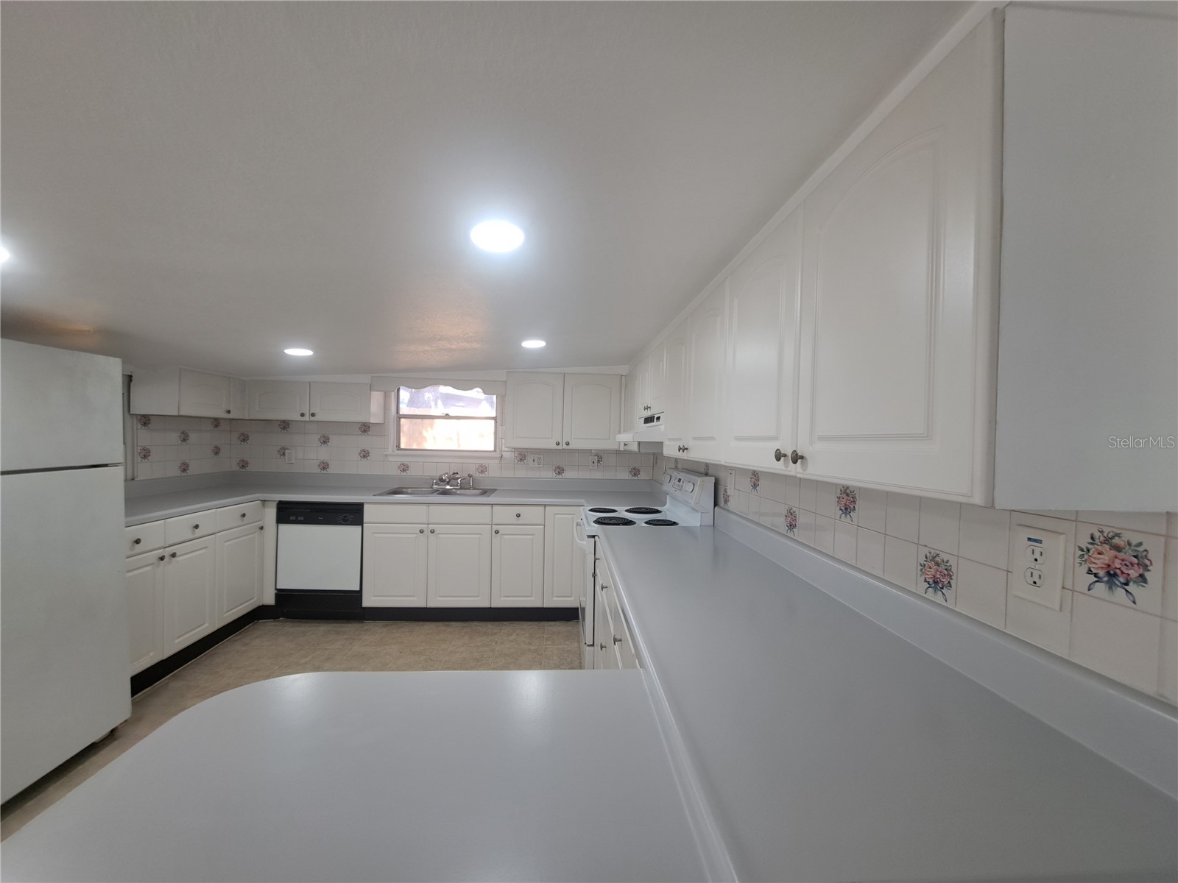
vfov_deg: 89.9
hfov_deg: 106.2
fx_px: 442
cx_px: 589
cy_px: 442
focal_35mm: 13
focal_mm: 1.74
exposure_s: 1/40
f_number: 2.2
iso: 50
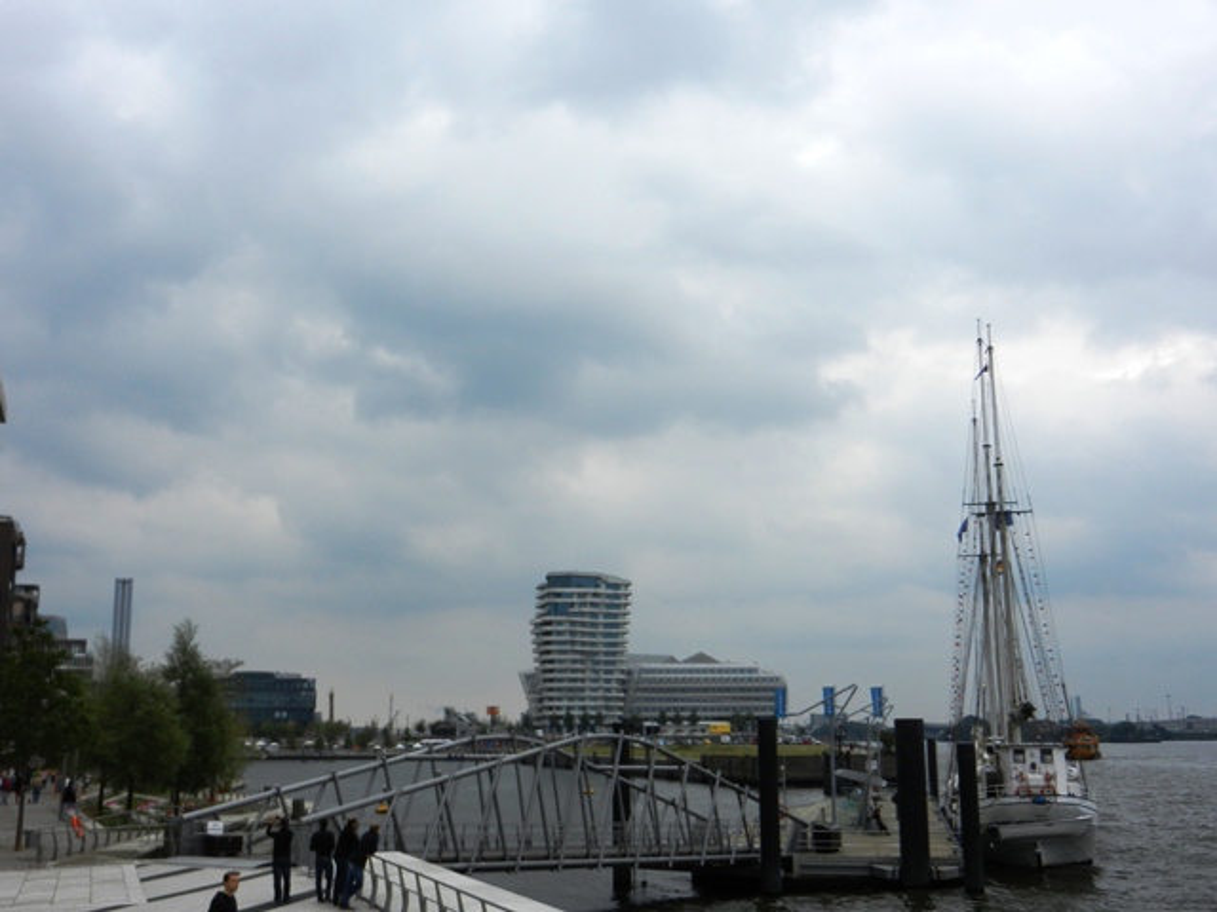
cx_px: 608
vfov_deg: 37.7
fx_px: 1336
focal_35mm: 38
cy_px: 456
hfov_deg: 49.0
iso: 160
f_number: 4
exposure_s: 1/1250
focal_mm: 6.9
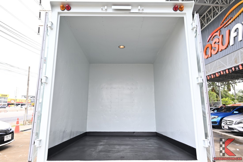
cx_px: 122
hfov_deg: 73.7
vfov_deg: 53.2
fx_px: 162
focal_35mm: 24
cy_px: 81
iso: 280
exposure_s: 1/350
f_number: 5.6
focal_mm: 24
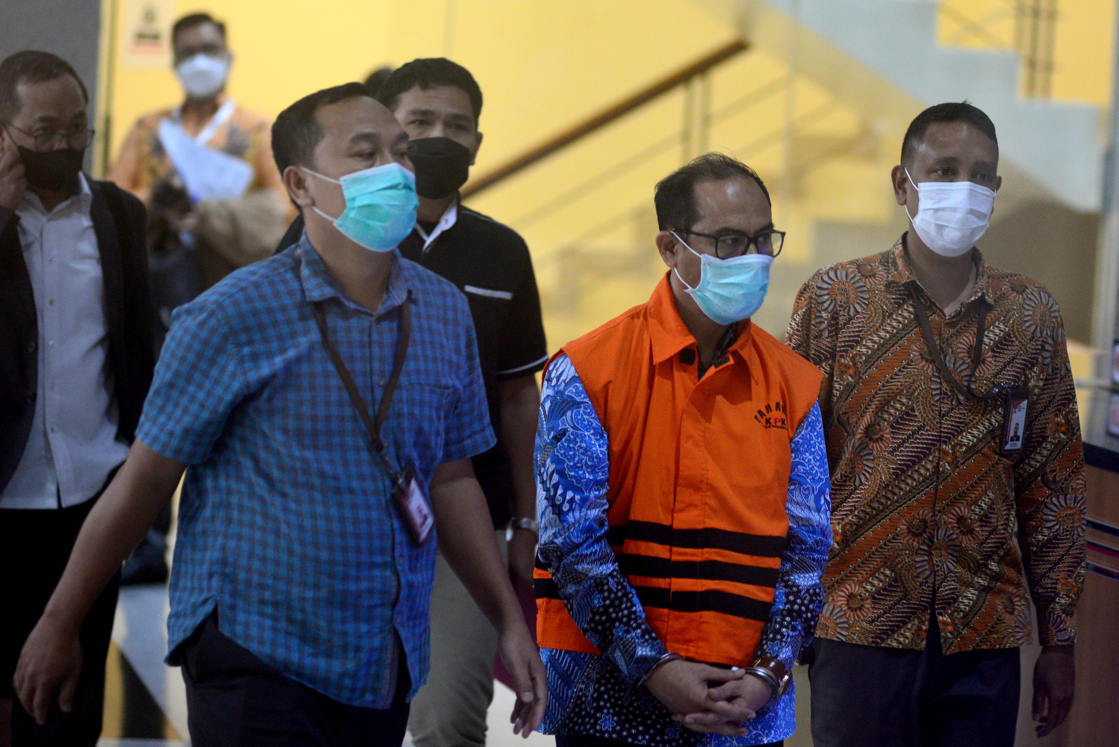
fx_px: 4198
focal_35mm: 135
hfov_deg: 15.2
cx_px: 560
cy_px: 374
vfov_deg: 10.2
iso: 2500
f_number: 2.8
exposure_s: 1/100
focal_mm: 135
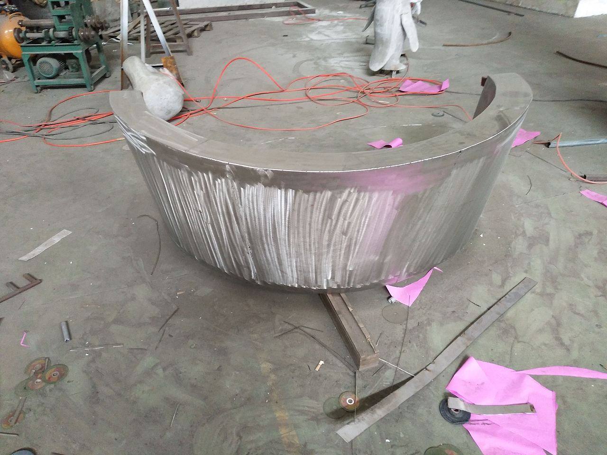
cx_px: 304
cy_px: 228
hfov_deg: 67.3
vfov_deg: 53.1
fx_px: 456
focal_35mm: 26
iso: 320
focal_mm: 3.88
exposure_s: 1/33.3
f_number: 2
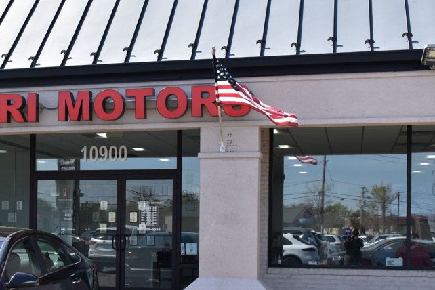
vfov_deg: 20.1
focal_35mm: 67
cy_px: 227
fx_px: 810
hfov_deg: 29.6
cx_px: 106
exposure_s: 1/320
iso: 400
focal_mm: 28
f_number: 10
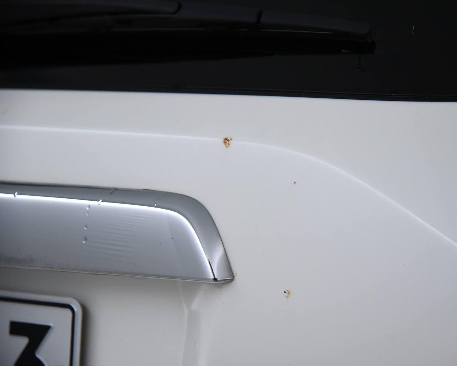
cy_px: 183
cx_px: 267
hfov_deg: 22.5
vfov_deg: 18.1
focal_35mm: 85
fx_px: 1150
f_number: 4
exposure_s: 1/640
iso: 4000
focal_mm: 75
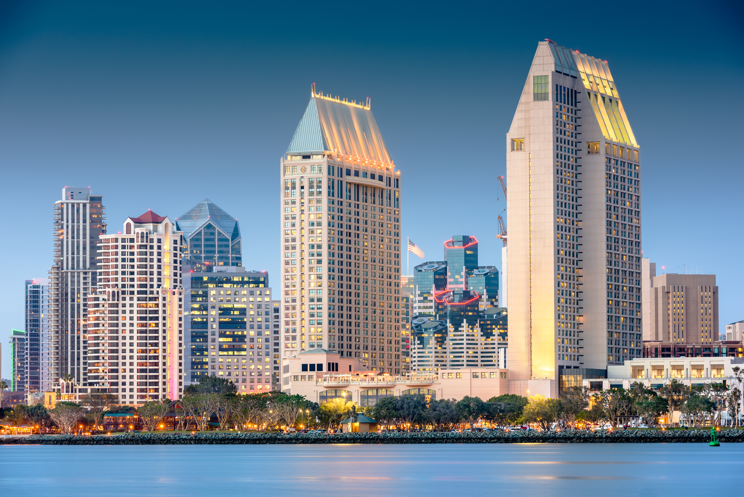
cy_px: 248
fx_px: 2791
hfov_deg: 15.2
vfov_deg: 10.2
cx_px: 372
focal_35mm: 135
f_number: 11
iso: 64
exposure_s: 25
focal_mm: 135
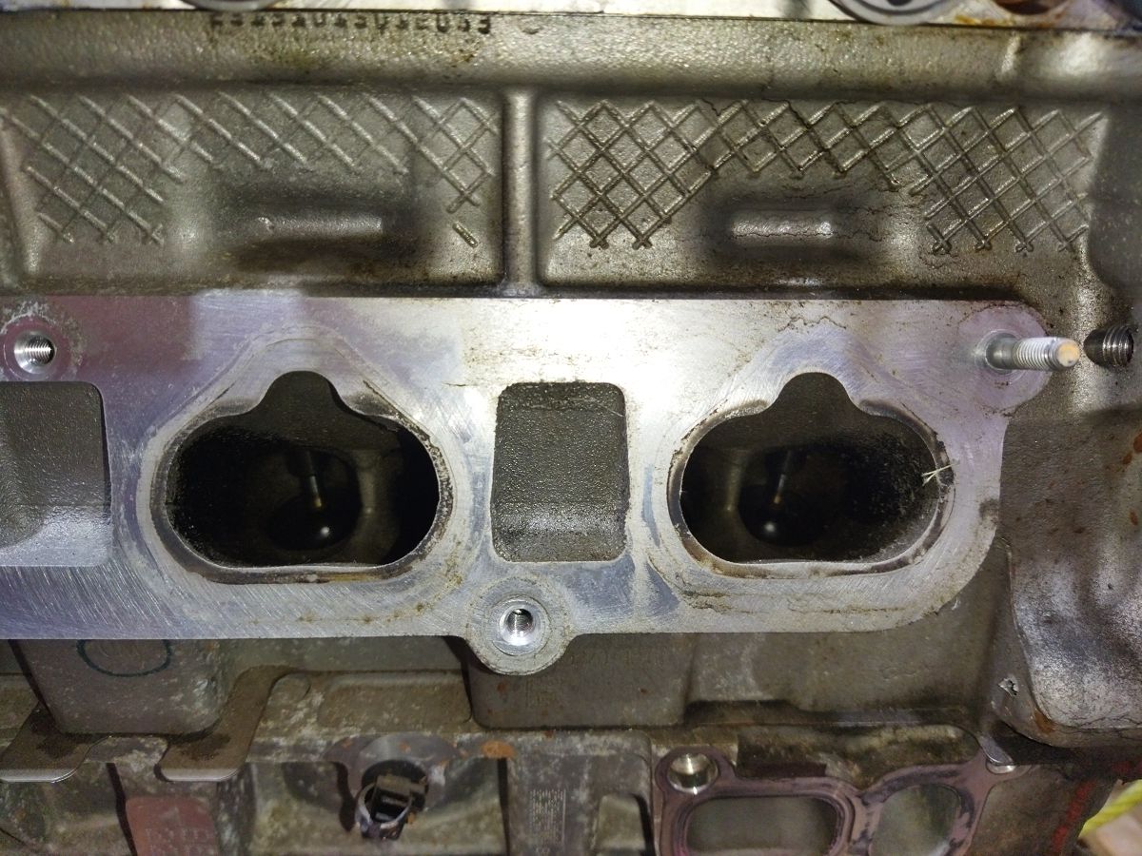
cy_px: 428
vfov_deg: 51.4
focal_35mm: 27
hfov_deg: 65.3
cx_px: 571
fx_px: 891
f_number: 1.79
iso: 166
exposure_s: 1/50
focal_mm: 4.71
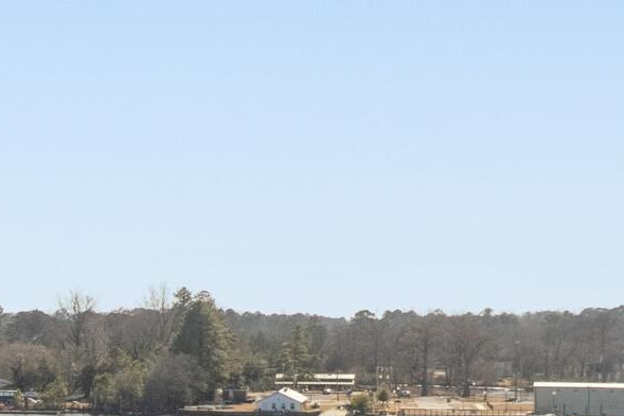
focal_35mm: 112
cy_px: 534
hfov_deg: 16.9
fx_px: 1940
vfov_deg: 11.9
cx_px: -254
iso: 200
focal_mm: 8.38
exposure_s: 1/125
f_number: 2.8
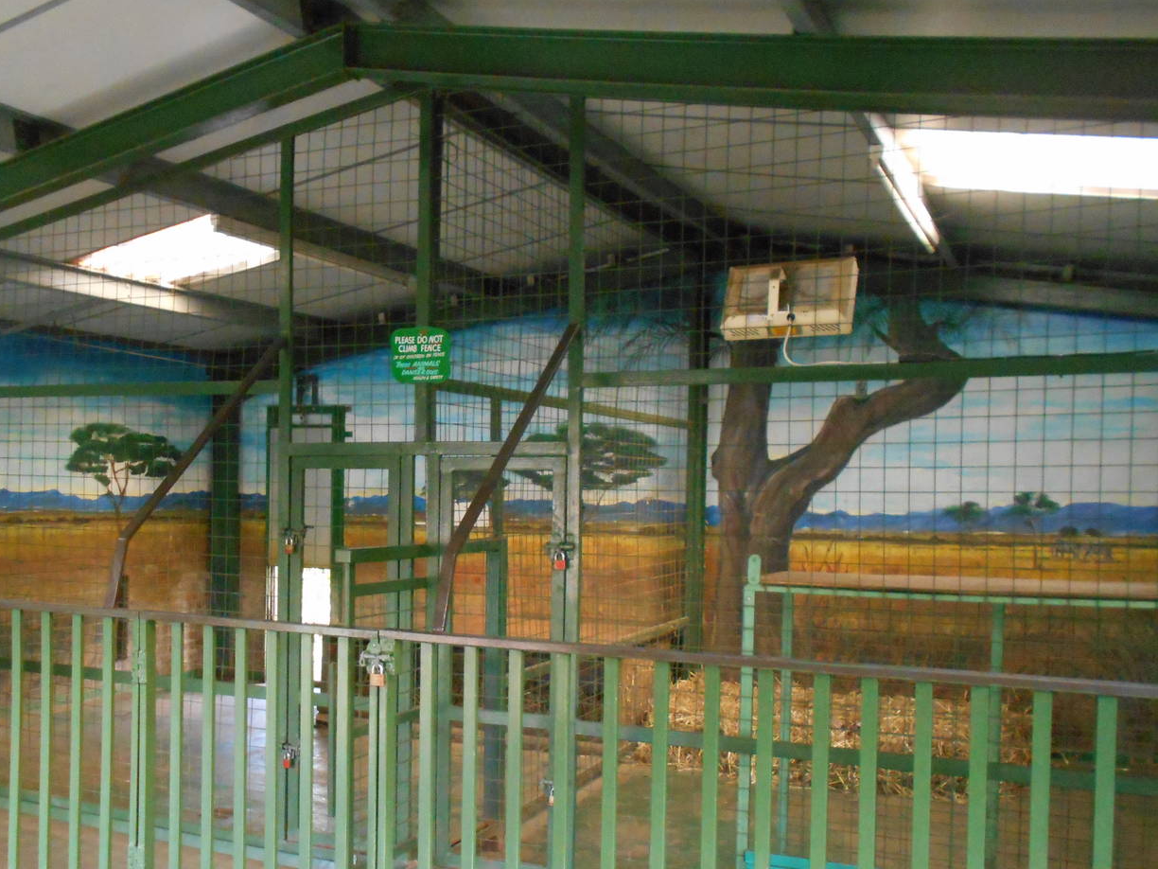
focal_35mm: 34
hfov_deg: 53.8
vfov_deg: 41.5
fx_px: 1137
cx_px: 508
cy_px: 543
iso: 800
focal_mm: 4.6
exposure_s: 1/50
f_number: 3.2
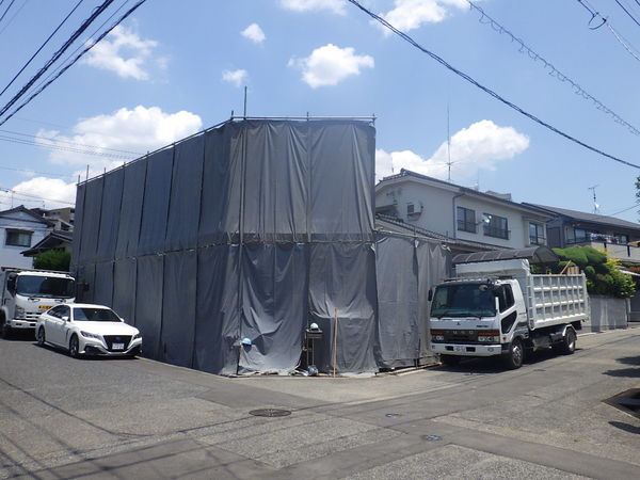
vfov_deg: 49.7
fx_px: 518
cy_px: 240
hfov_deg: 63.4
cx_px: 320
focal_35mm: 28
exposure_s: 1/800
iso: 125
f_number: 4.2
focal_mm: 5
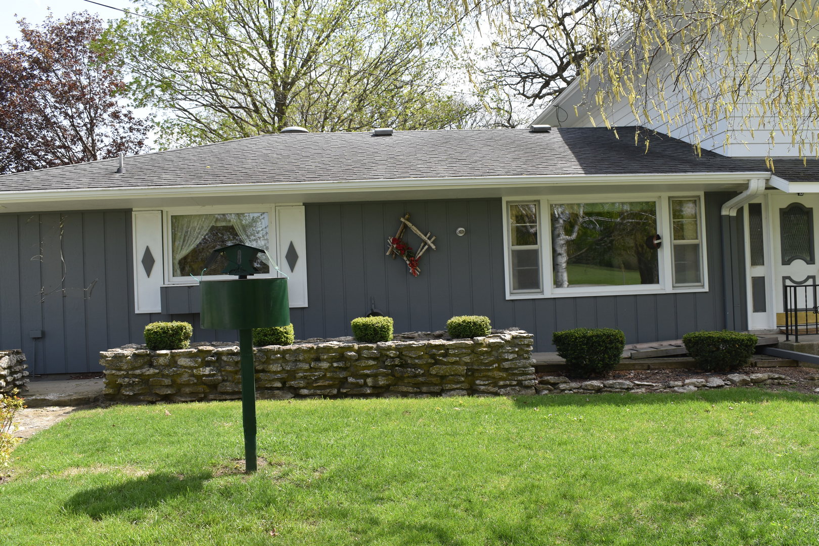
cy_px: 273
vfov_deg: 36.9
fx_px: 819
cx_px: 410
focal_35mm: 36
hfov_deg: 53.1
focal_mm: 24
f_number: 8
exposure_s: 1/250
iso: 220
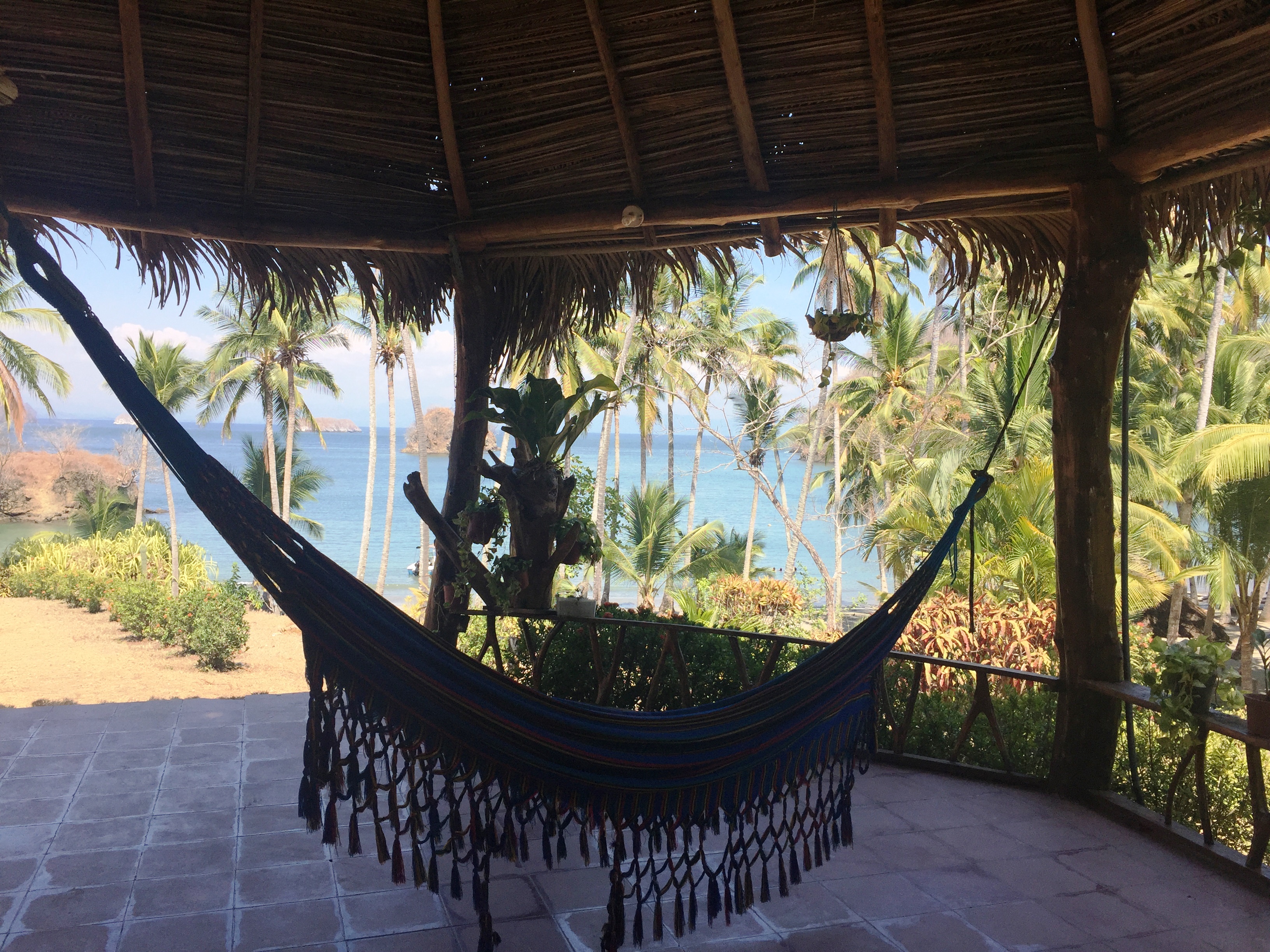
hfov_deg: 61.7
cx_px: 635
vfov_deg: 48.2
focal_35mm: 29
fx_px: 1064
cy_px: 476
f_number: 2.2
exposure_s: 1/1099
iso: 32
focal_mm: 4.15
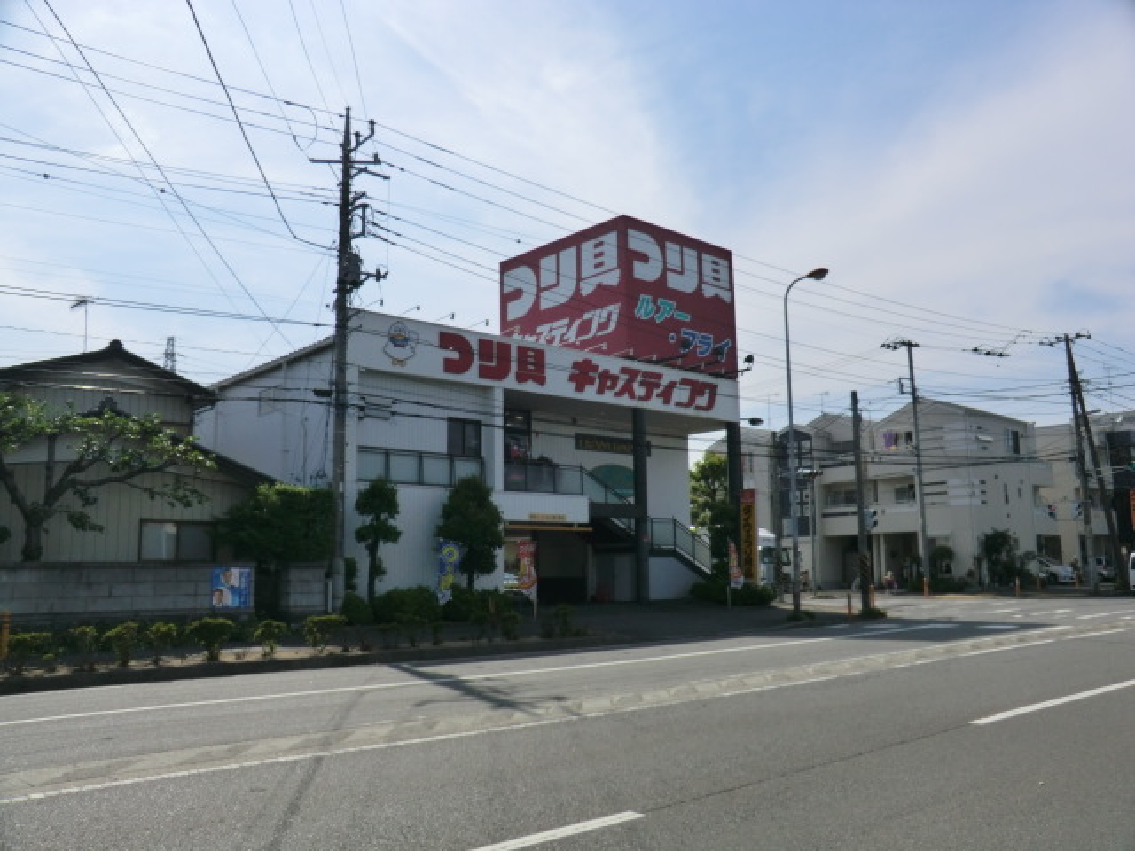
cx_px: 568
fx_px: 951
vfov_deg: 48.2
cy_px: 426
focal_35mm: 29
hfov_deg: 61.7
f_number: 7.9
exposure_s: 1/500
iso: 80
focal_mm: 5.2
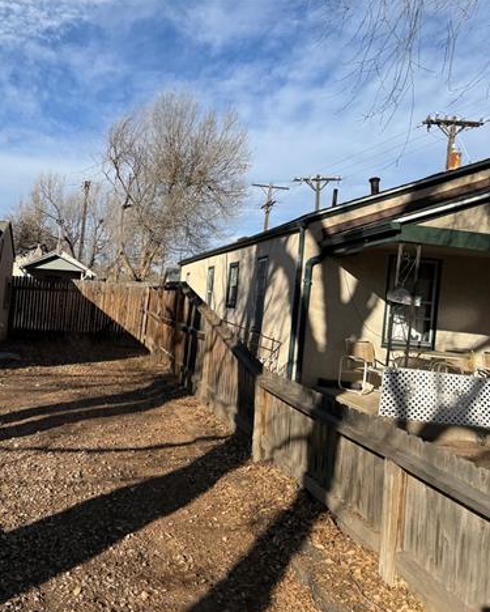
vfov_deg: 55.6
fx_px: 580
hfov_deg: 43.5
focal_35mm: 32
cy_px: 309
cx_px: 91
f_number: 1.78
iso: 80
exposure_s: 1/4608
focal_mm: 6.76
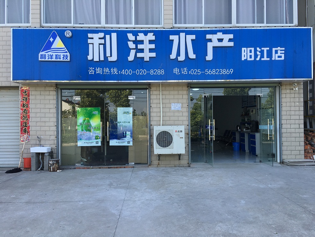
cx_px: 158
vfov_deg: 48.3
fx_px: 264
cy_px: 118
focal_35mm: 29
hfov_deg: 61.6
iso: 25
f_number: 2.2
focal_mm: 4.15
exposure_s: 1/306
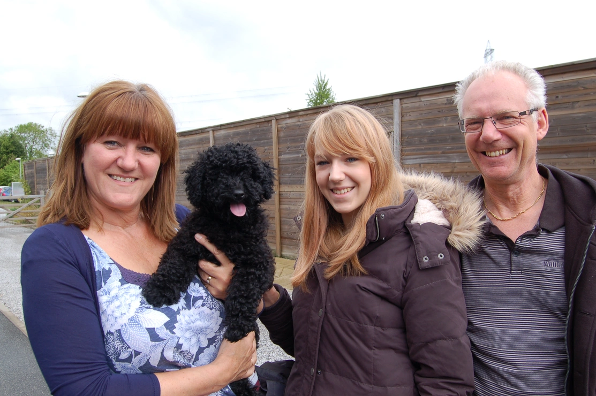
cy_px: 198
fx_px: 546
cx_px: 298
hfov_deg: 57.3
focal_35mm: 33
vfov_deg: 39.9
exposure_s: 1/200
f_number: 7.1
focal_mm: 22
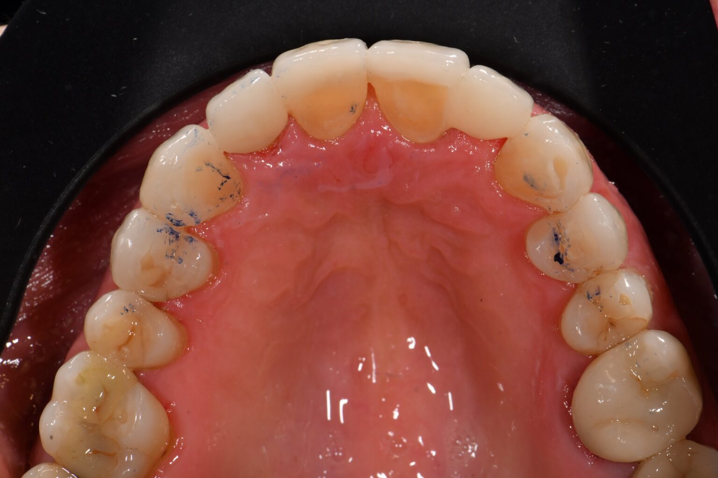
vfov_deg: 10.9
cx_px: 359
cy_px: 239
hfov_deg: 16.3
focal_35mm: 126
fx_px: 2512
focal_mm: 105
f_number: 32
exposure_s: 1/160
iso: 200
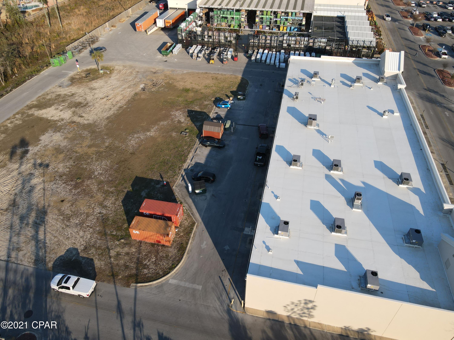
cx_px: 227
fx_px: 315
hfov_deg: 71.6
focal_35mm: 24
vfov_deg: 56.8
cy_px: 170
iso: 100
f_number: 2.8
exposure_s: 1/500
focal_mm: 4.5
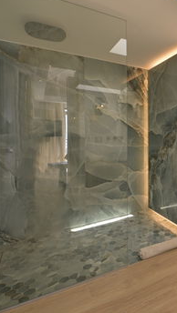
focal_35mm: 23
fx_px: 192
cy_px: 157
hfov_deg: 43.8
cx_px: 169
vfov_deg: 78.7
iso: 320
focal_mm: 14
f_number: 14
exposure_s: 1/15
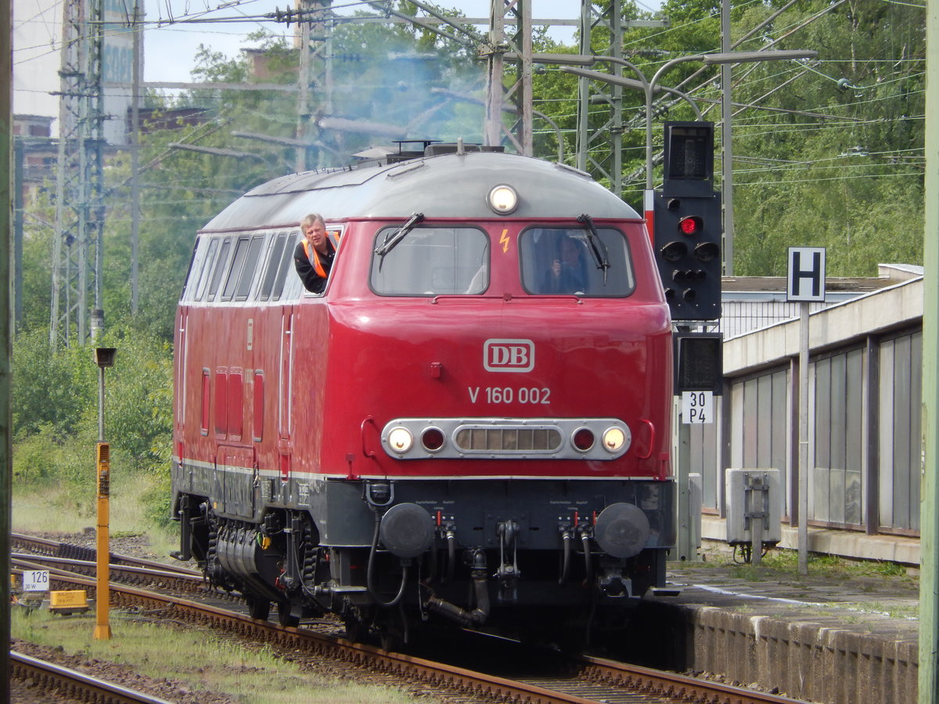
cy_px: 352
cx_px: 470
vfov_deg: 3.3
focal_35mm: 450
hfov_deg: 4.4
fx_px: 12207
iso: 125
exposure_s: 1/200
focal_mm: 81
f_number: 6.3
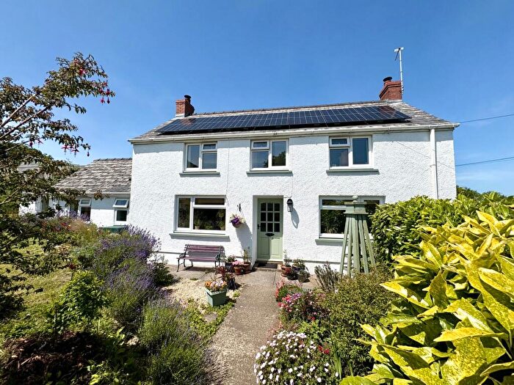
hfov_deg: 102.1
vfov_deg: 85.7
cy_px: 192
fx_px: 208
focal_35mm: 14
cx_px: 257
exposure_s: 1/4132
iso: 50
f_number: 2.2
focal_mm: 2.22
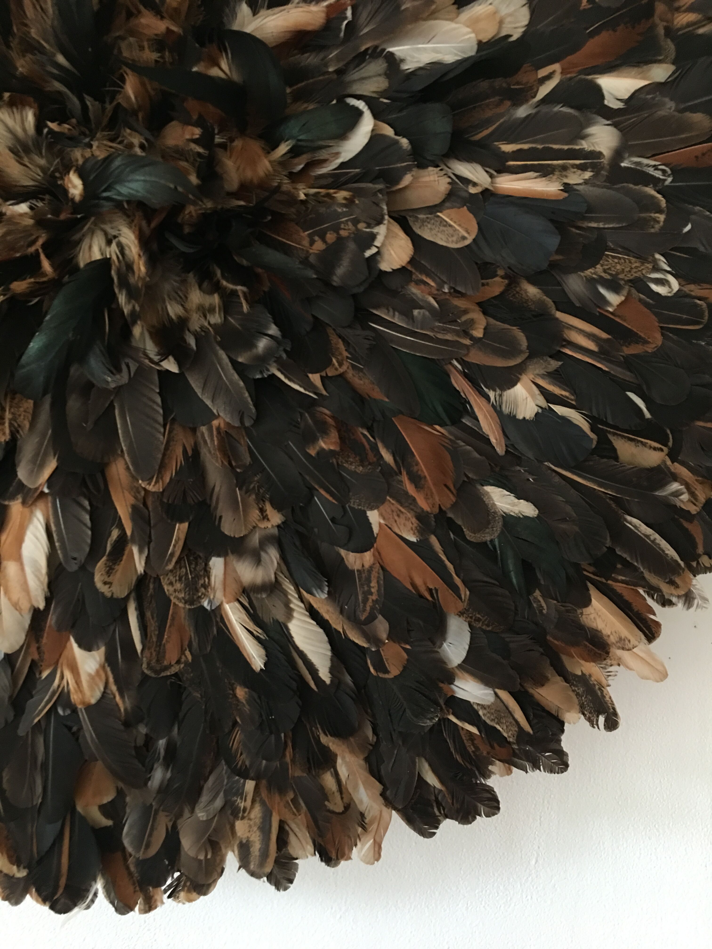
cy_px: 474
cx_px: 356
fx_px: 795
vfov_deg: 61.7
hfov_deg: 48.2
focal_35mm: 29
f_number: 2.2
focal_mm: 4.15
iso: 100
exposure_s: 1/10
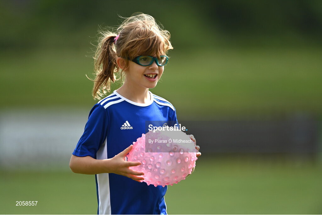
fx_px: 5369
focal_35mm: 600
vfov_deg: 2.3
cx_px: 161
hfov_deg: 3.4
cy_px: 108
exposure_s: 1/4000
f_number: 4
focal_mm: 600
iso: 500
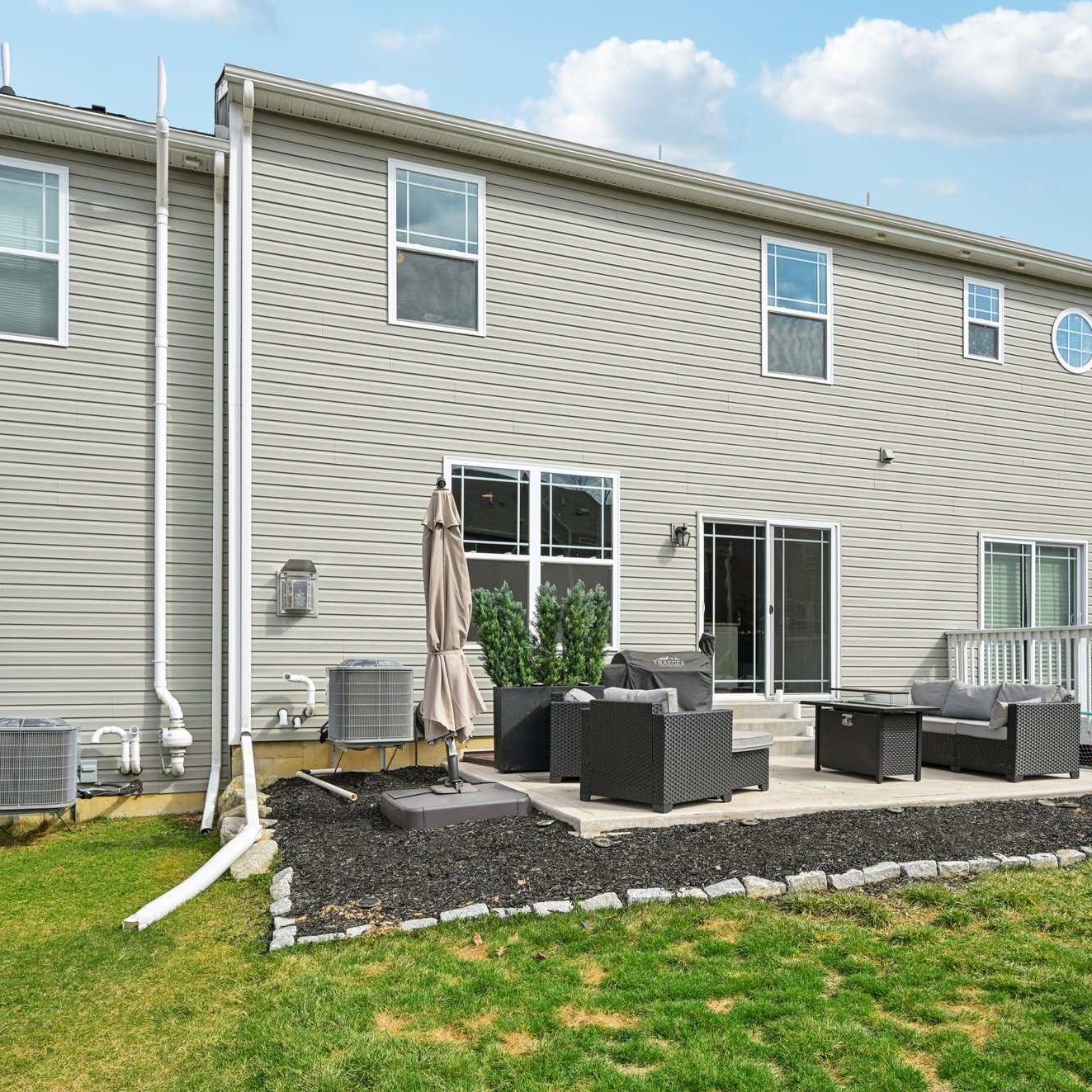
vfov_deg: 61.6
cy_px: 556
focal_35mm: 26
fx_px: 916
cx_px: 631
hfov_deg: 61.3
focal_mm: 19.5
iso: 100
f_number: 8
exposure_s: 1/160
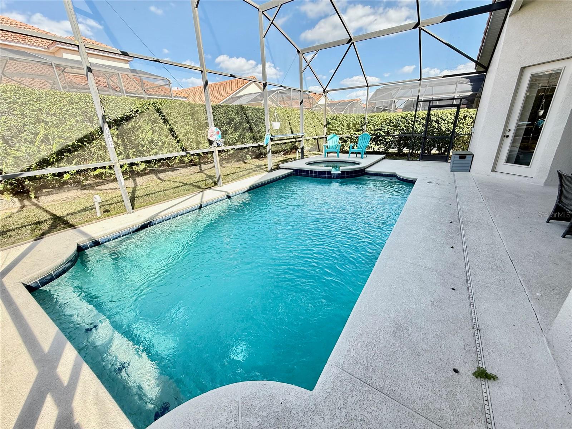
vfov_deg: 85.7
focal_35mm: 14
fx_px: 231
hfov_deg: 102.1
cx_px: 286
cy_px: 214
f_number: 2.2
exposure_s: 1/115
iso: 64
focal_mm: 2.22
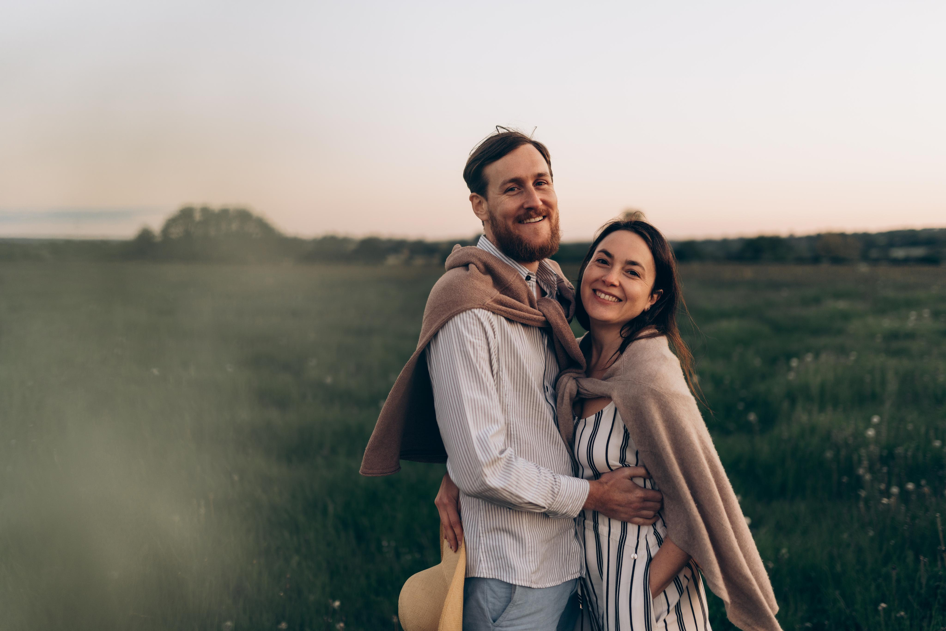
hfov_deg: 54.4
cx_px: 473
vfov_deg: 37.9
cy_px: 316
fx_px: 920
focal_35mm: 35
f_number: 1.4
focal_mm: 35
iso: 100
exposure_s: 1/200
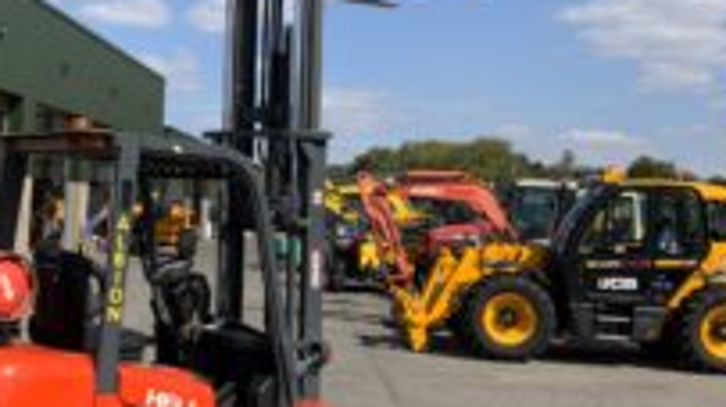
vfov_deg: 21.4
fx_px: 1078
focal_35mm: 56
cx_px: 250
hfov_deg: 36.9
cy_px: 207
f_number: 1.8
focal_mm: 3
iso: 20
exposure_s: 1/2141
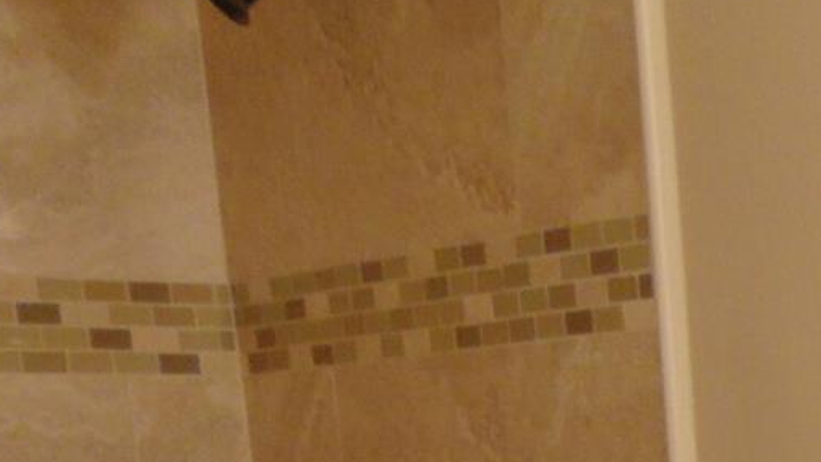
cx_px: 1091
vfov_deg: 9.8
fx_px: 2394
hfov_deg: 18.1
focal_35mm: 110
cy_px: 1096
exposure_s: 1/30
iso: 160
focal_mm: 4.5
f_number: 3
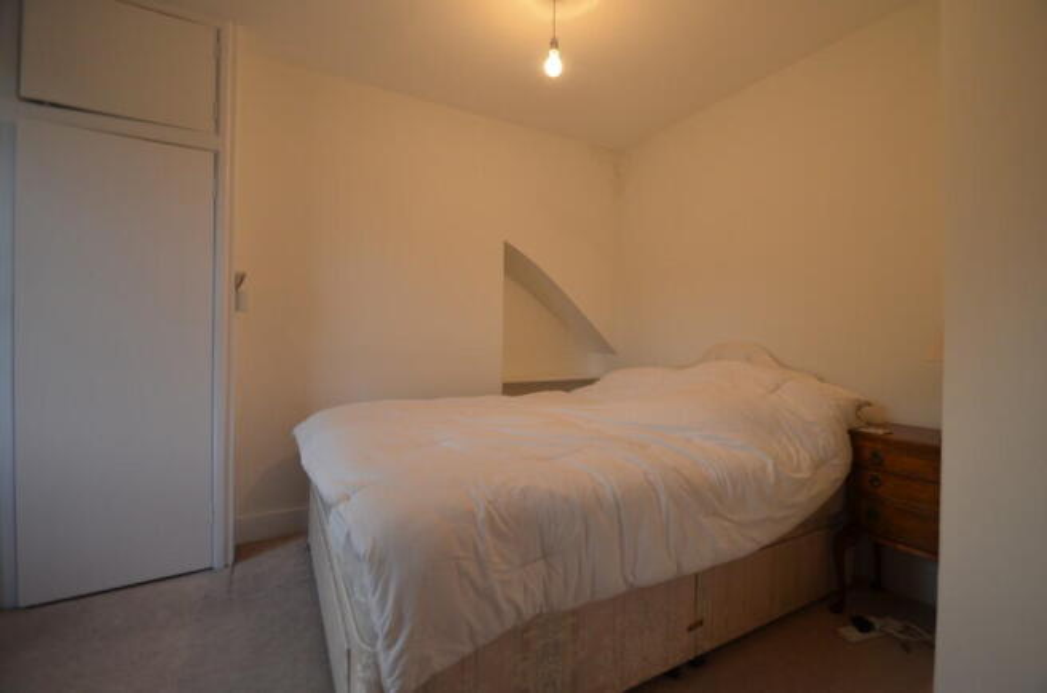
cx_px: 524
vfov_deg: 77.0
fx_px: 435
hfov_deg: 100.5
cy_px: 346
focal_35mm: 15
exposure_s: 1/60
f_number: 4
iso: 400
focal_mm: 10
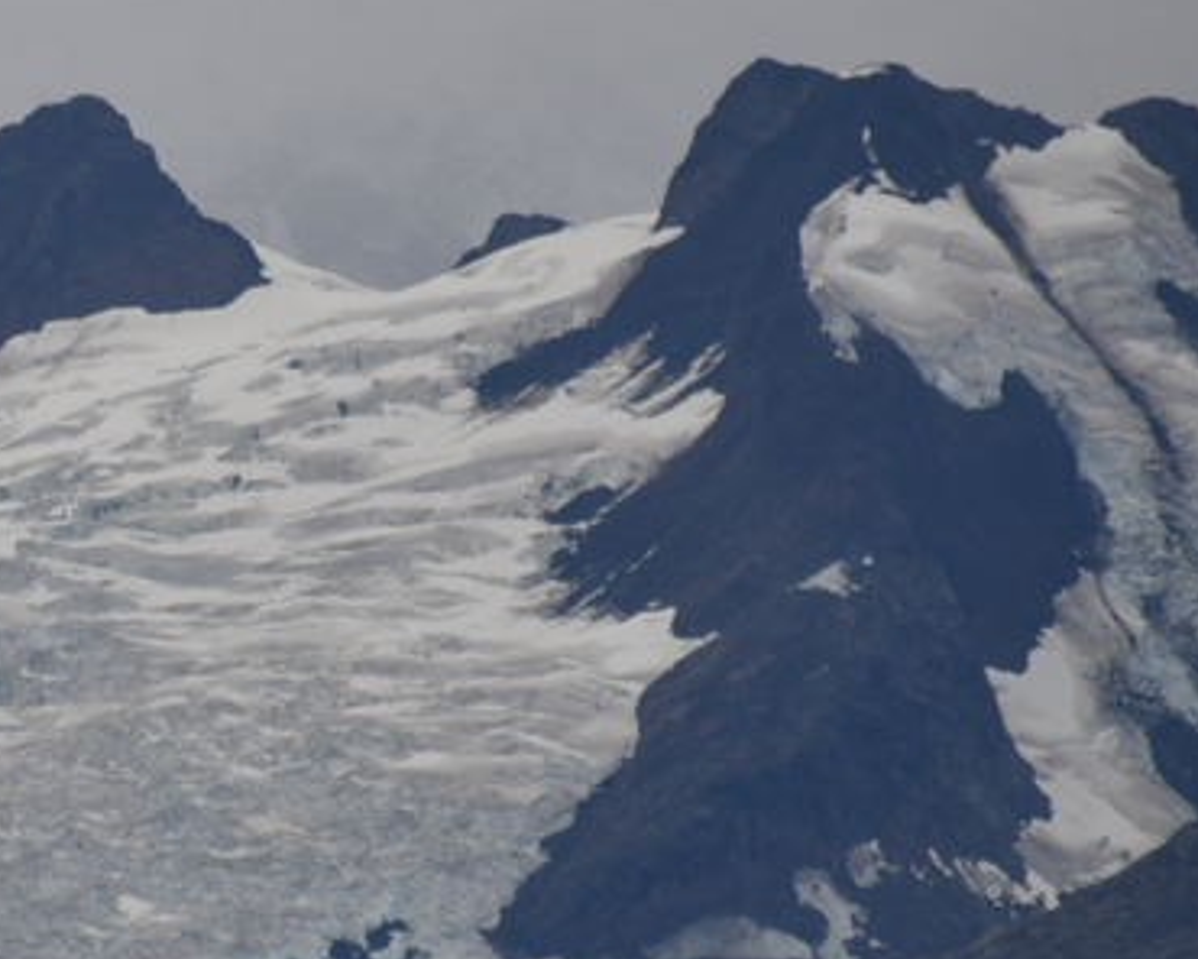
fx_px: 34534
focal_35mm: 974
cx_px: 78
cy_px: 457
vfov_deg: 1.6
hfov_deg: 2.0
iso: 160
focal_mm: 300
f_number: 5.6
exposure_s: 1/640
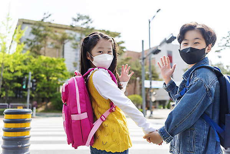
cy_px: 77
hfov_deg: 55.8
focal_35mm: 34
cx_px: 115
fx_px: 217
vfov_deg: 38.9
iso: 200
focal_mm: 34
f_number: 2.8
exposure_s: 1/640
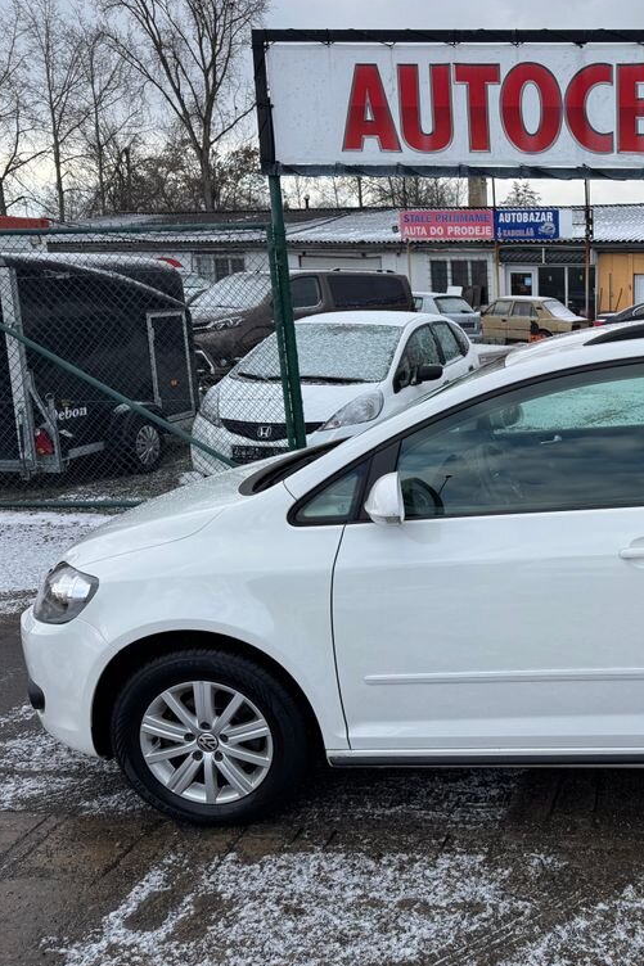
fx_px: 913
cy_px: 480
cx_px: 634
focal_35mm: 34
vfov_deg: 55.8
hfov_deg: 35.4
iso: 80
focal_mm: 6.76
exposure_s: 1/1597
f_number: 1.78
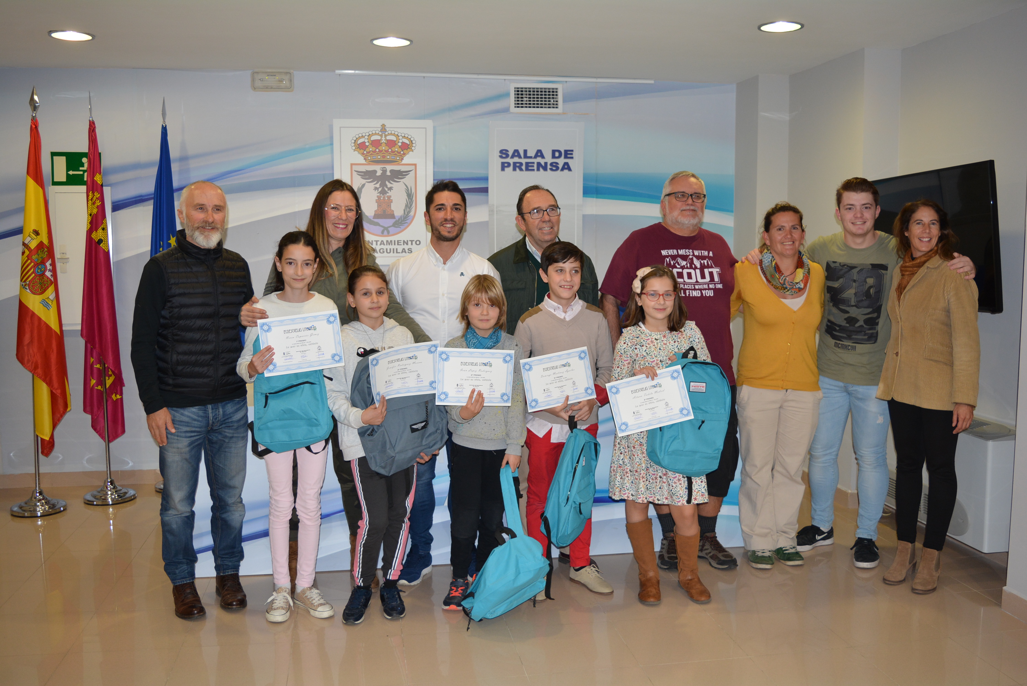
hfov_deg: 57.2
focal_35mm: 33
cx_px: 514
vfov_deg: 40.0
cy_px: 343
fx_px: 942
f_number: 4
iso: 400
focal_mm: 22
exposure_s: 1/60
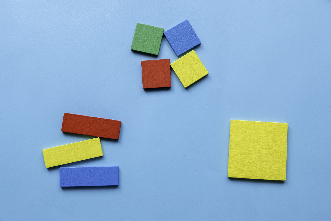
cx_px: 166
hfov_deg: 47.4
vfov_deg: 32.7
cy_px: 110
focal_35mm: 41
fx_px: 377
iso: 200
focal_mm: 18.6
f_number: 3.5
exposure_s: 1/125
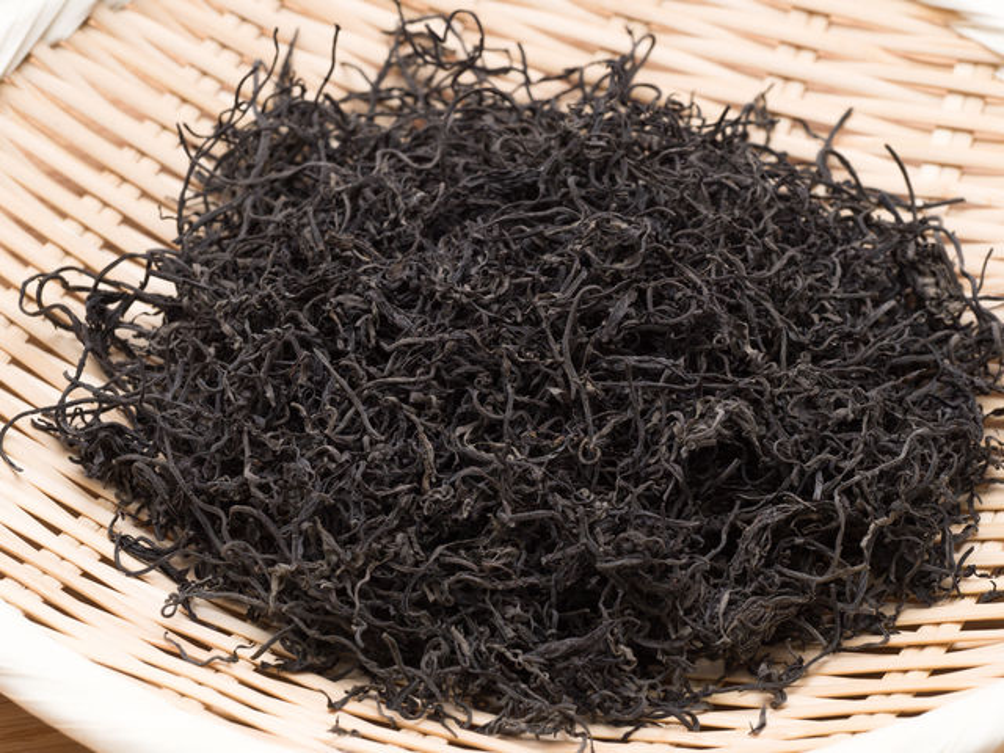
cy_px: 376
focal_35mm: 120
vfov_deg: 12.3
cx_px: 502
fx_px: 3480
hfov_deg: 16.4
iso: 200
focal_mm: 60
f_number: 8
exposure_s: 1/100
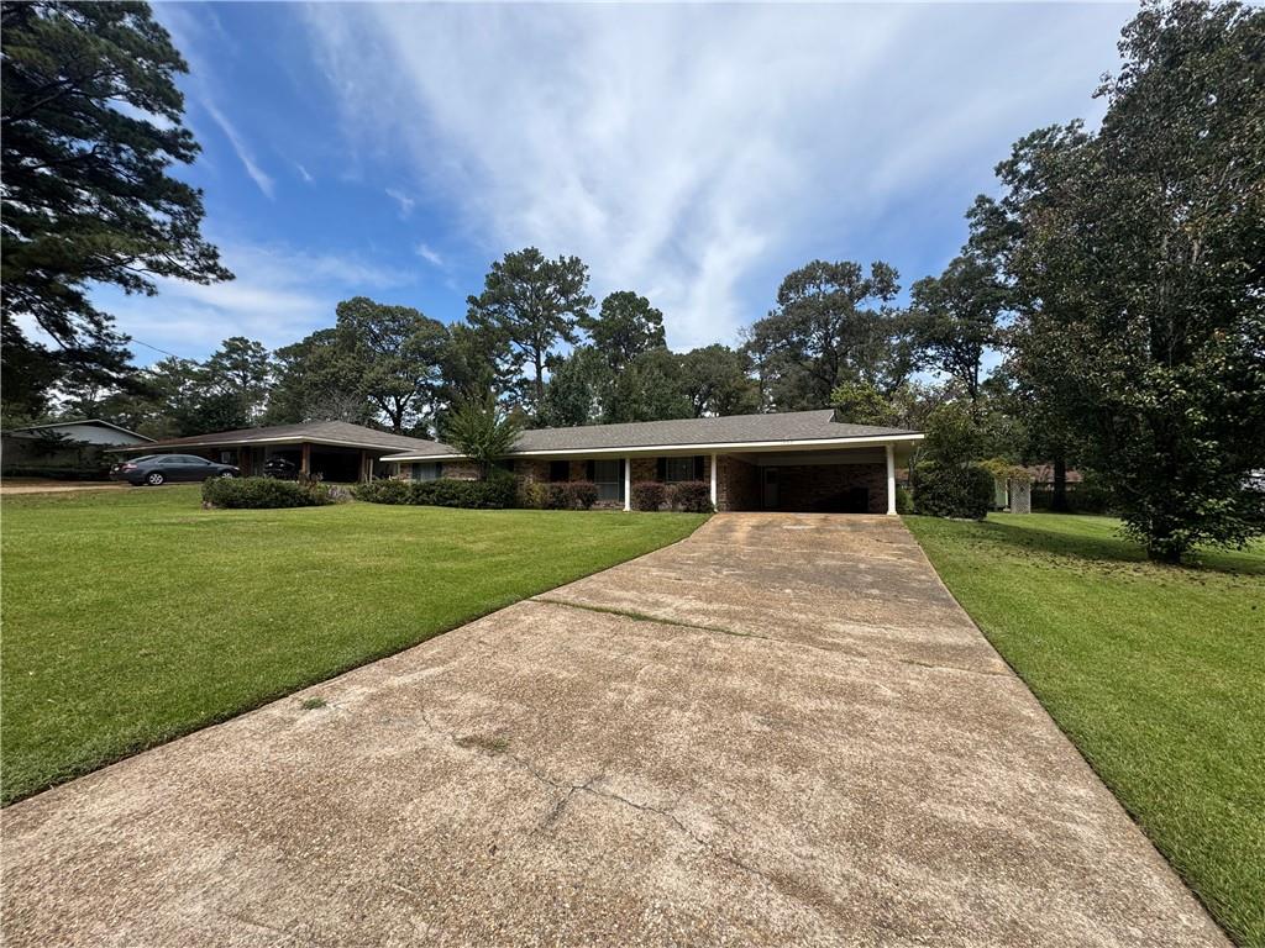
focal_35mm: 14
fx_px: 512
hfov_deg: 102.1
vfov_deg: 85.7
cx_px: 632
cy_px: 474
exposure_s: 1/1346
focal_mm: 2.22
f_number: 2.2
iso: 50
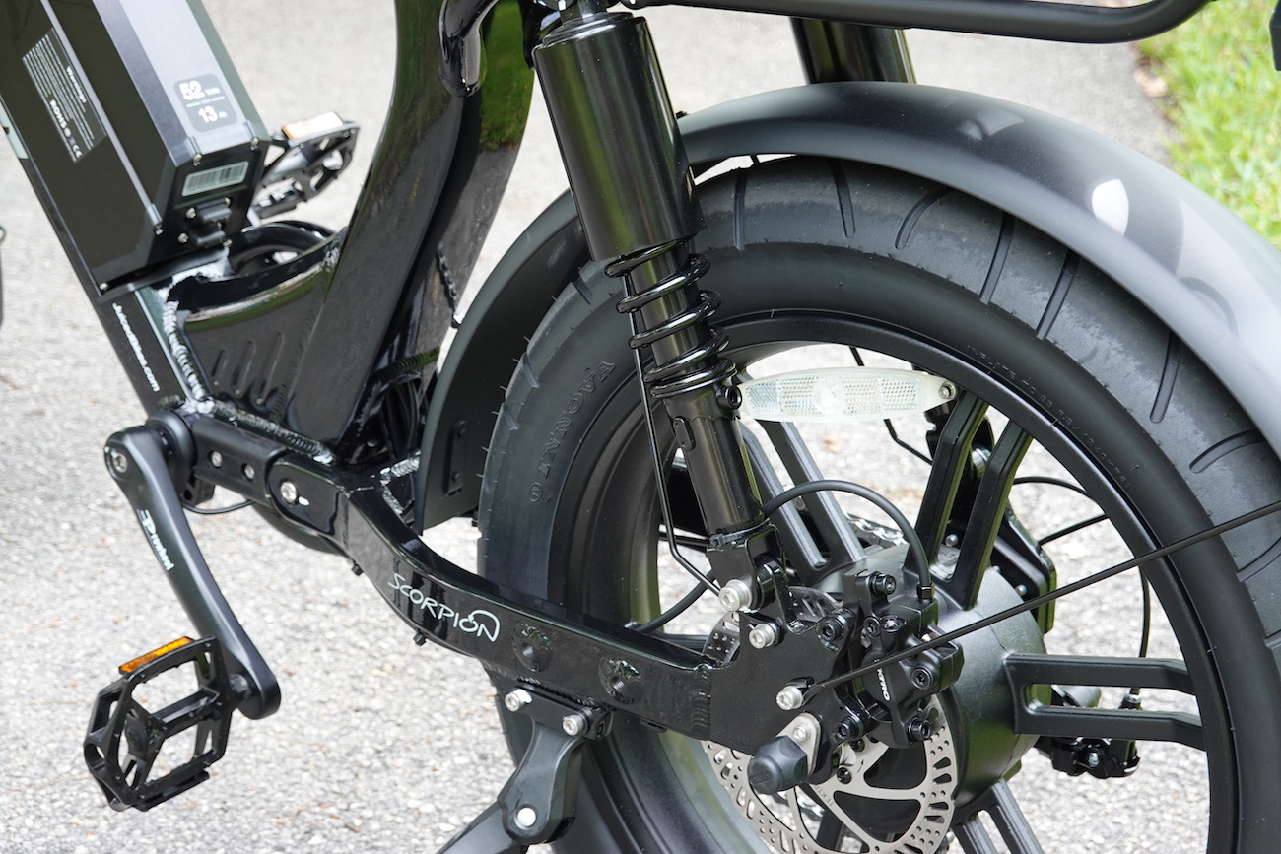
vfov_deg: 19.5
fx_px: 2491
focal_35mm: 70
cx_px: 640
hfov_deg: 28.8
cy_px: 427
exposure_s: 1/80
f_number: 4
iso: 200
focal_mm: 25.85
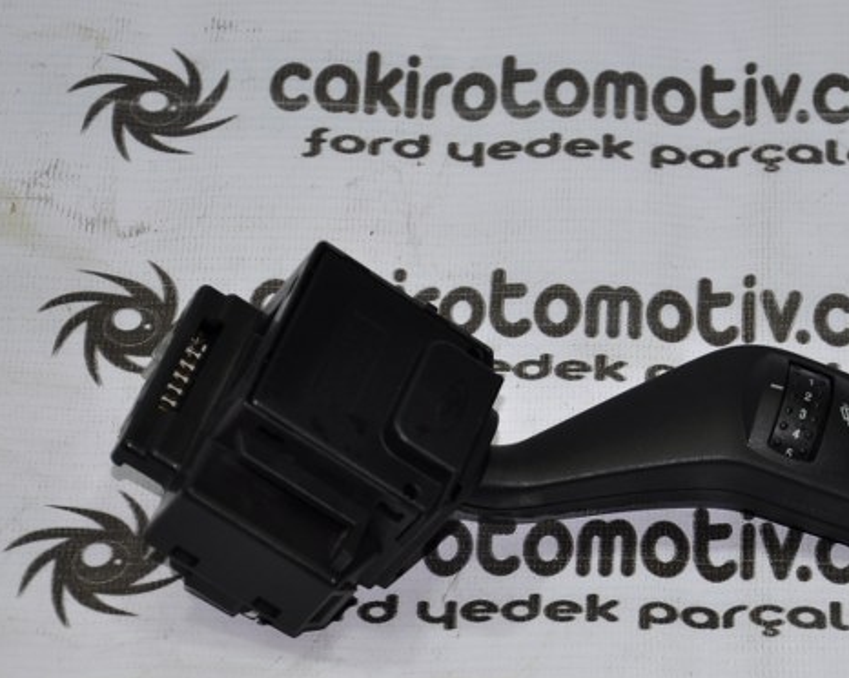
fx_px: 5119
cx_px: 579
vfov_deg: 7.6
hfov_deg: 9.5
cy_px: 543
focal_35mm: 204
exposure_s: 1/60
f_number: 5.3
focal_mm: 75
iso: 200
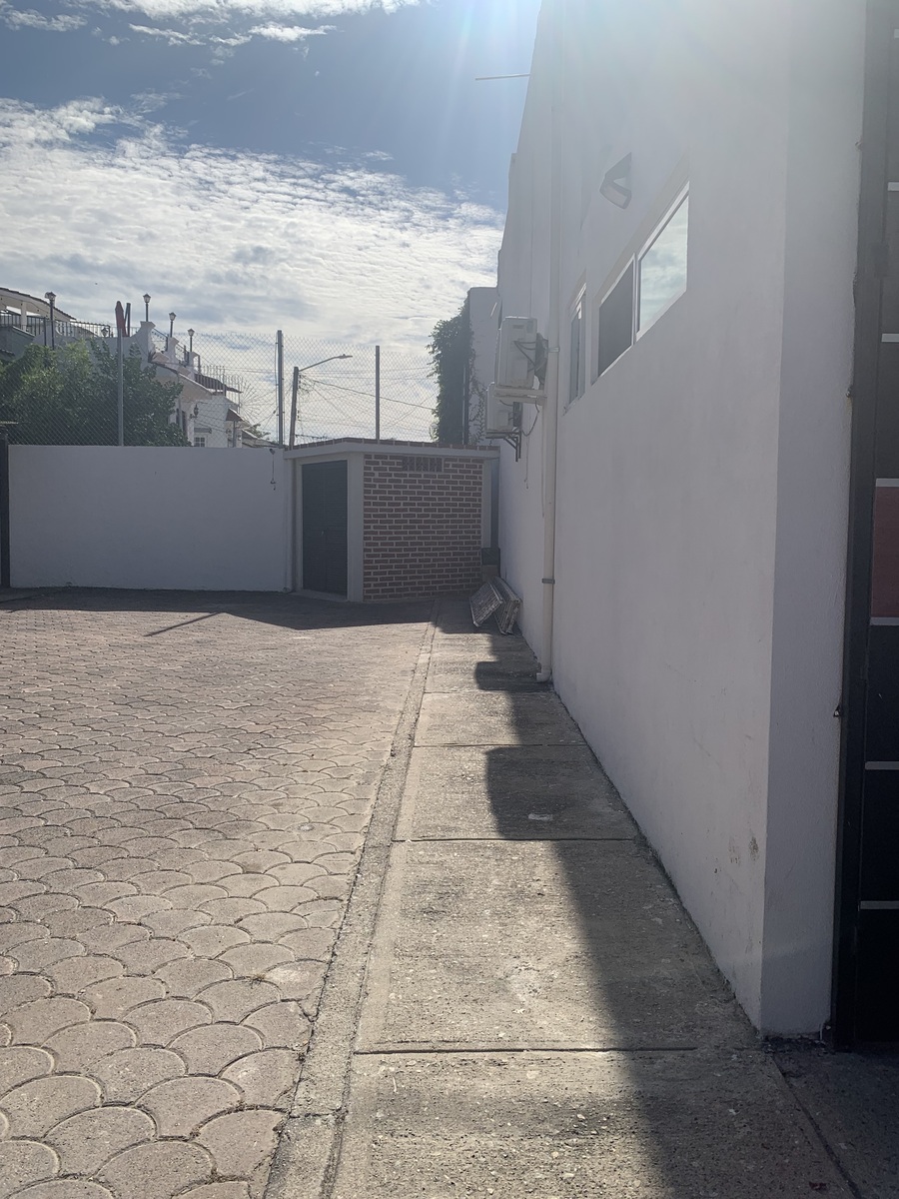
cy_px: 600
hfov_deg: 53.1
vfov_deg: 67.3
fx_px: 900
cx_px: 450
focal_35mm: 26
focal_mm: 4.25
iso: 25
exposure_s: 1/6061
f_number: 1.8
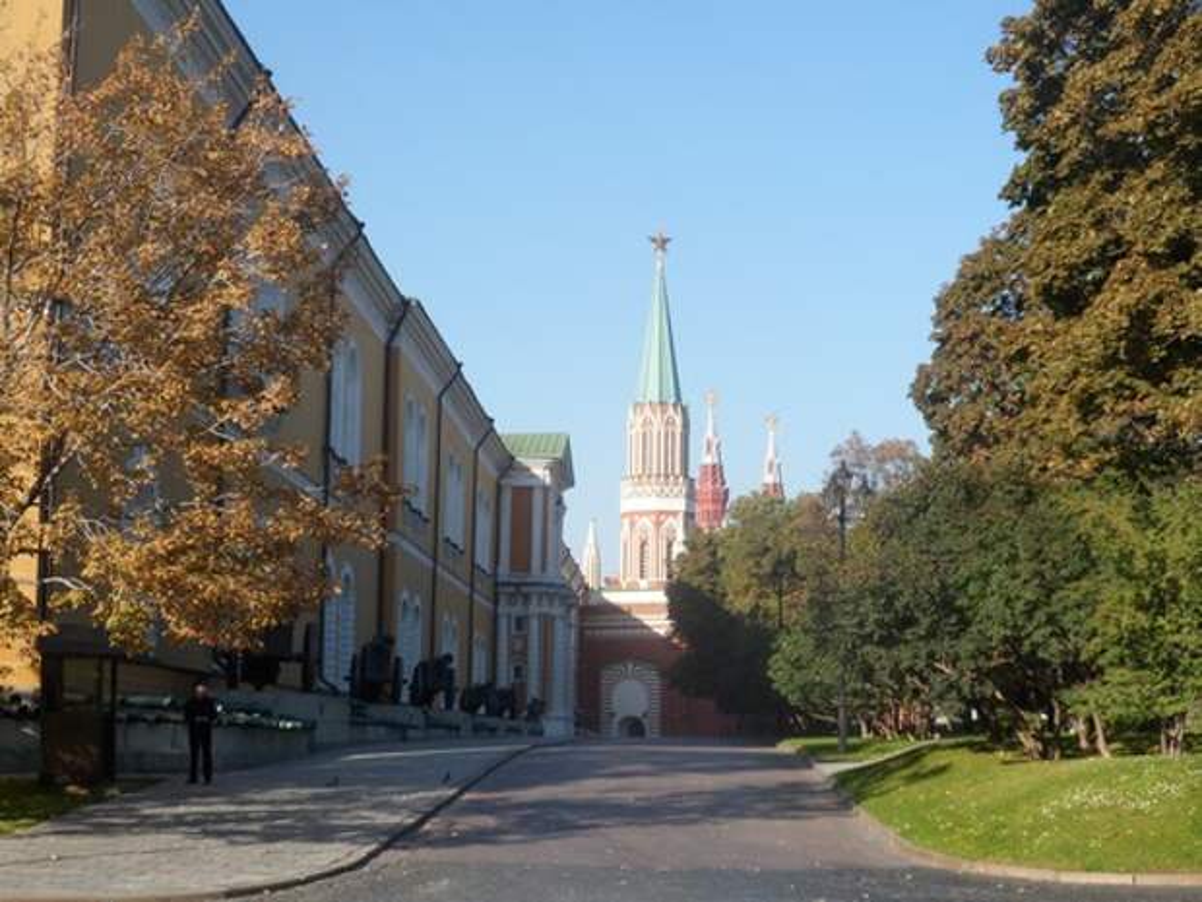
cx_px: 601
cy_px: 451
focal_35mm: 68
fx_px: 2361
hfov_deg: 28.6
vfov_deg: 21.6
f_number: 4.7
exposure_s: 1/250
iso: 80
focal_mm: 10.6
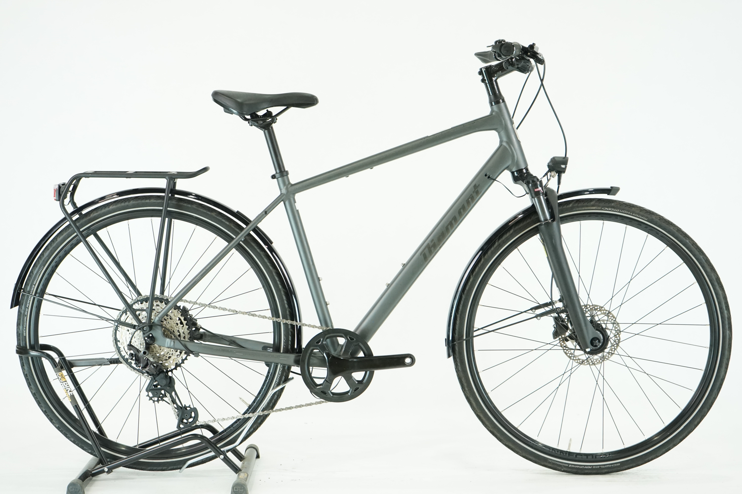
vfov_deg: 20.3
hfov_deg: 30.1
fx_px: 1381
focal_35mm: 67
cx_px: 371
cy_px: 247
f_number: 5.6
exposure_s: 1/200
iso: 2500
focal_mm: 67
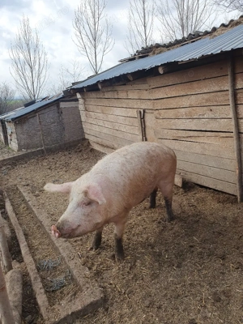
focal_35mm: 26
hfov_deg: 53.1
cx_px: 122
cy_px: 162
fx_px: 243
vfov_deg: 67.3
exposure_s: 1/1250
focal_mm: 4.32
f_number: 2.4
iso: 50
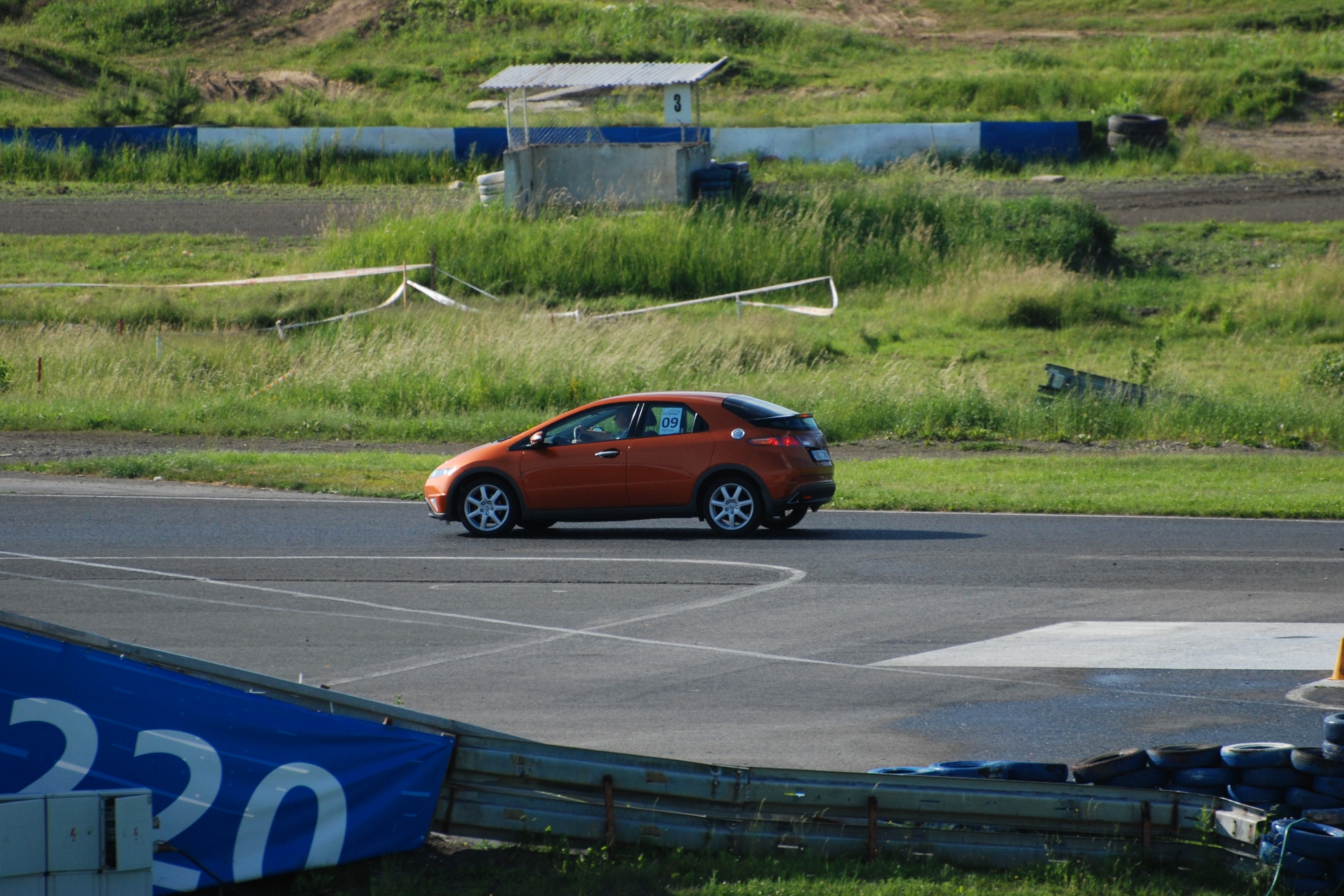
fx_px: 16873
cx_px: 673
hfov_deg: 4.6
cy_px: 450
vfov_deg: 3.0
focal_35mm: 452
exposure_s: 1/1250
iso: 400
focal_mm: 300
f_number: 5.6
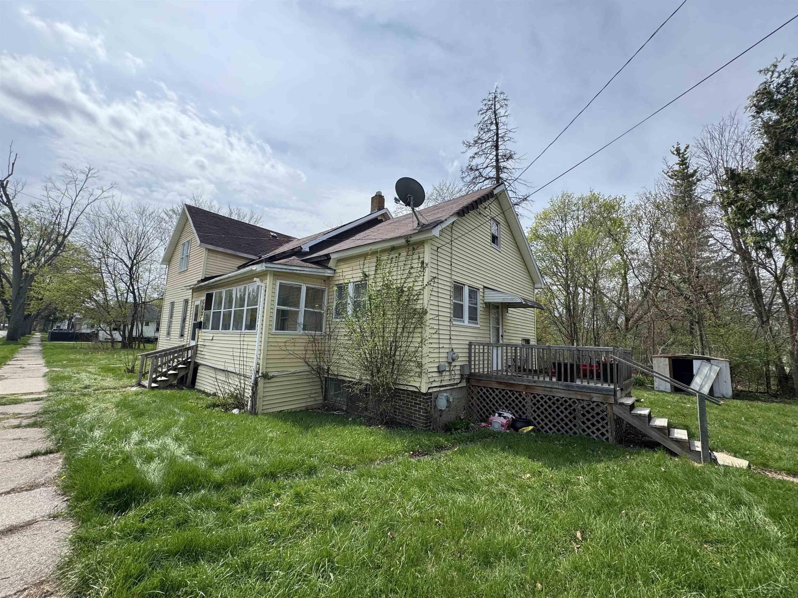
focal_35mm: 14
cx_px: 399
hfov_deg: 102.1
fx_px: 323
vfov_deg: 85.7
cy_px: 299
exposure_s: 1/1748
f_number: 2.2
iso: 50
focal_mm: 2.22
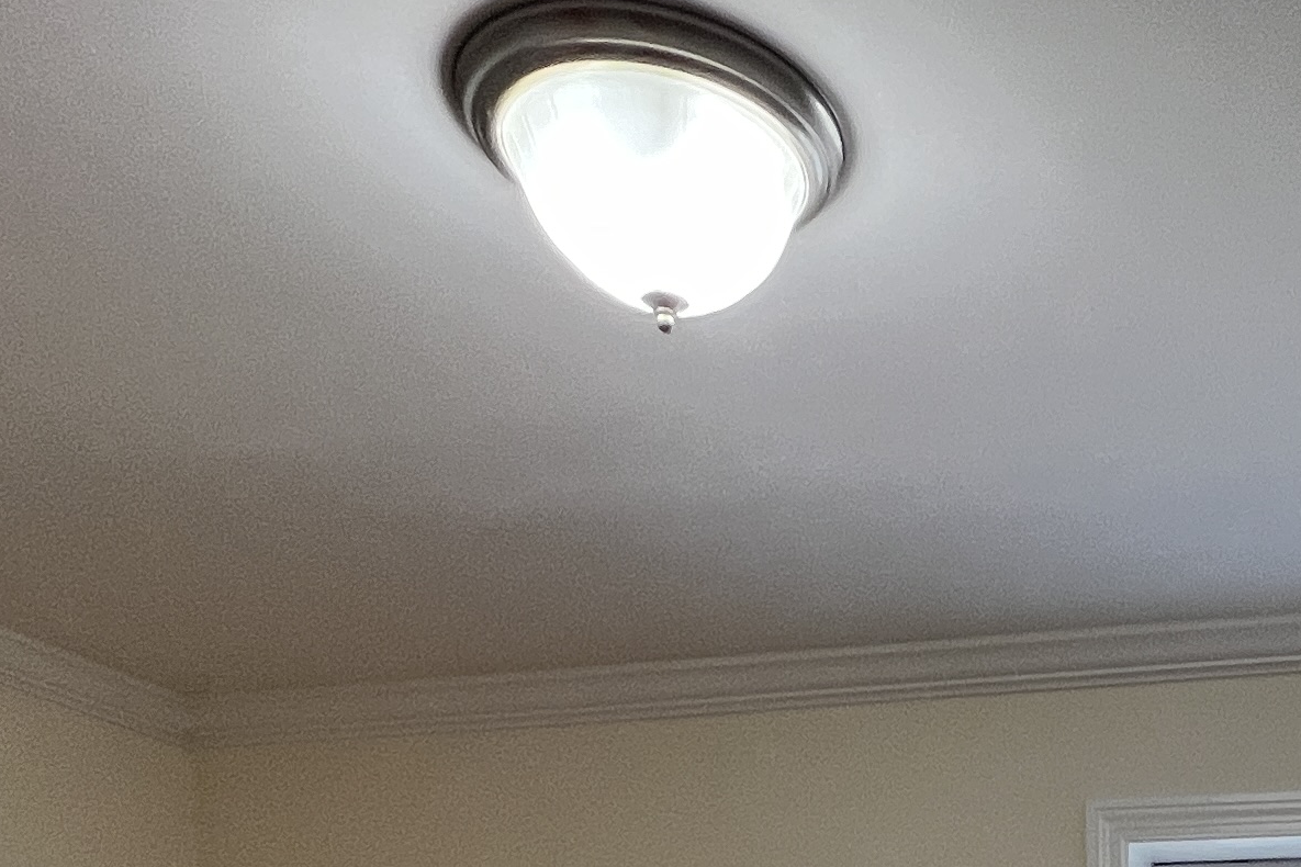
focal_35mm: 46
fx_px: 1662
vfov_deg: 20.7
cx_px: 1293
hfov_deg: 38.1
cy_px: 1544
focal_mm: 1.57
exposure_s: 1/120
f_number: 1.8
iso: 100
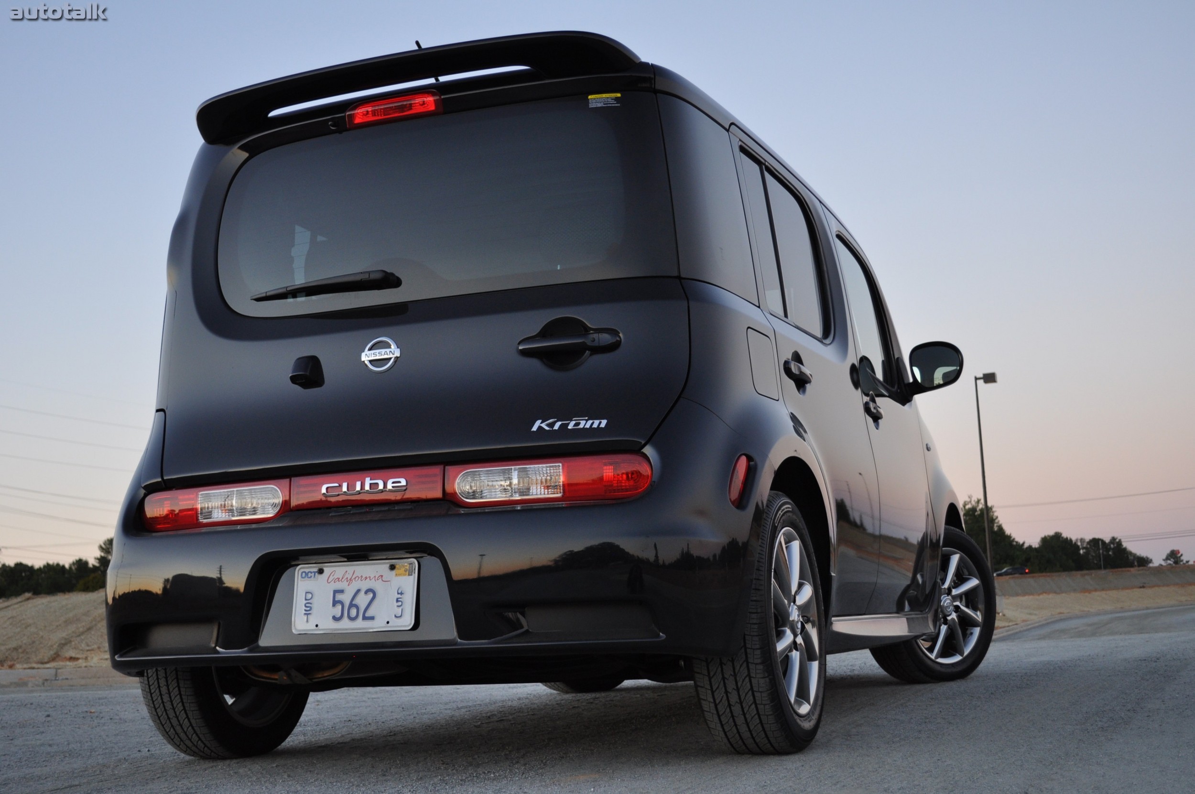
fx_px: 1592
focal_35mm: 48
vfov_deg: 28.0
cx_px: 598
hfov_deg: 41.2
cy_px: 397
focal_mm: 32
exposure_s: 1/60
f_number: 4.8
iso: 450
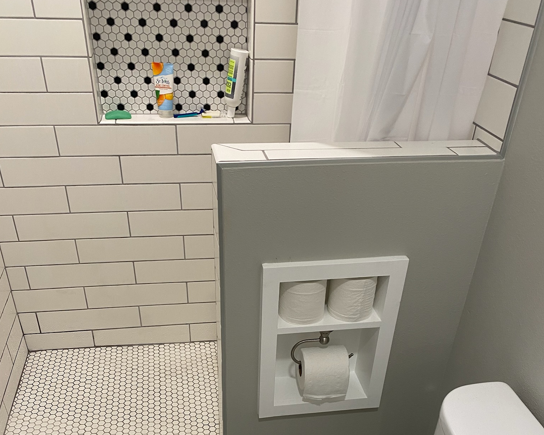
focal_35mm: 34
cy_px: 348
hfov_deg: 52.8
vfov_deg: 41.5
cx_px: 271
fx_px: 547
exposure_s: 1/60
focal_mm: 4.25
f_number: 1.8
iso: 100
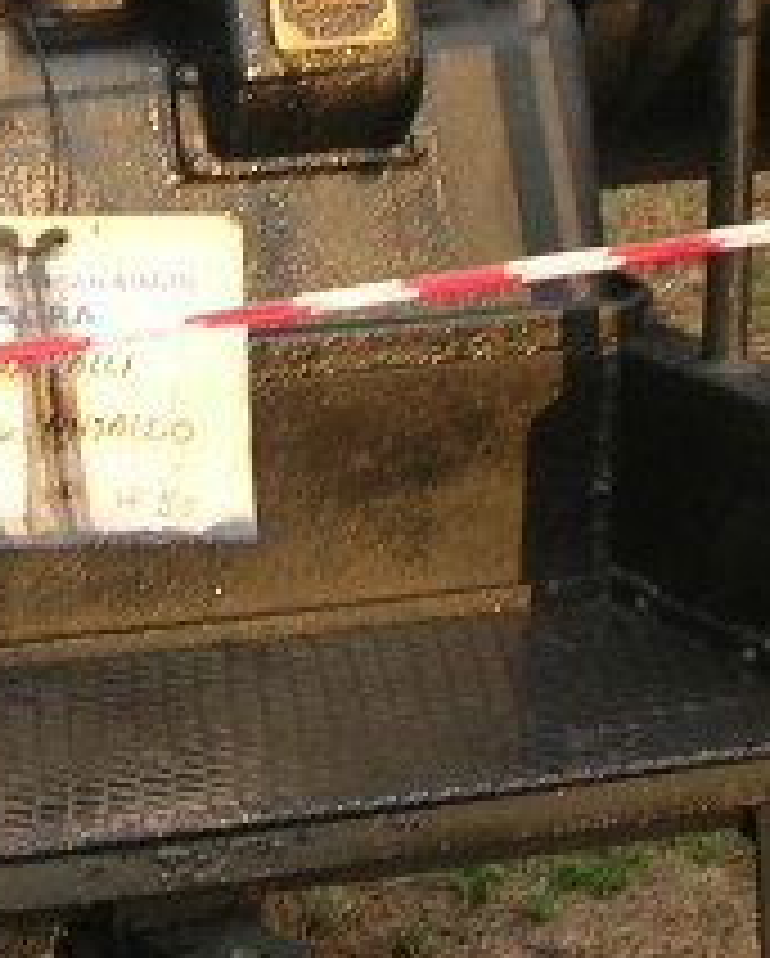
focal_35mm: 178
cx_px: -212
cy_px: -139
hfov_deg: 8.6
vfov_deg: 10.7
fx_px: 5060
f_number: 2.8
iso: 64
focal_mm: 7.8
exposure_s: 1/30
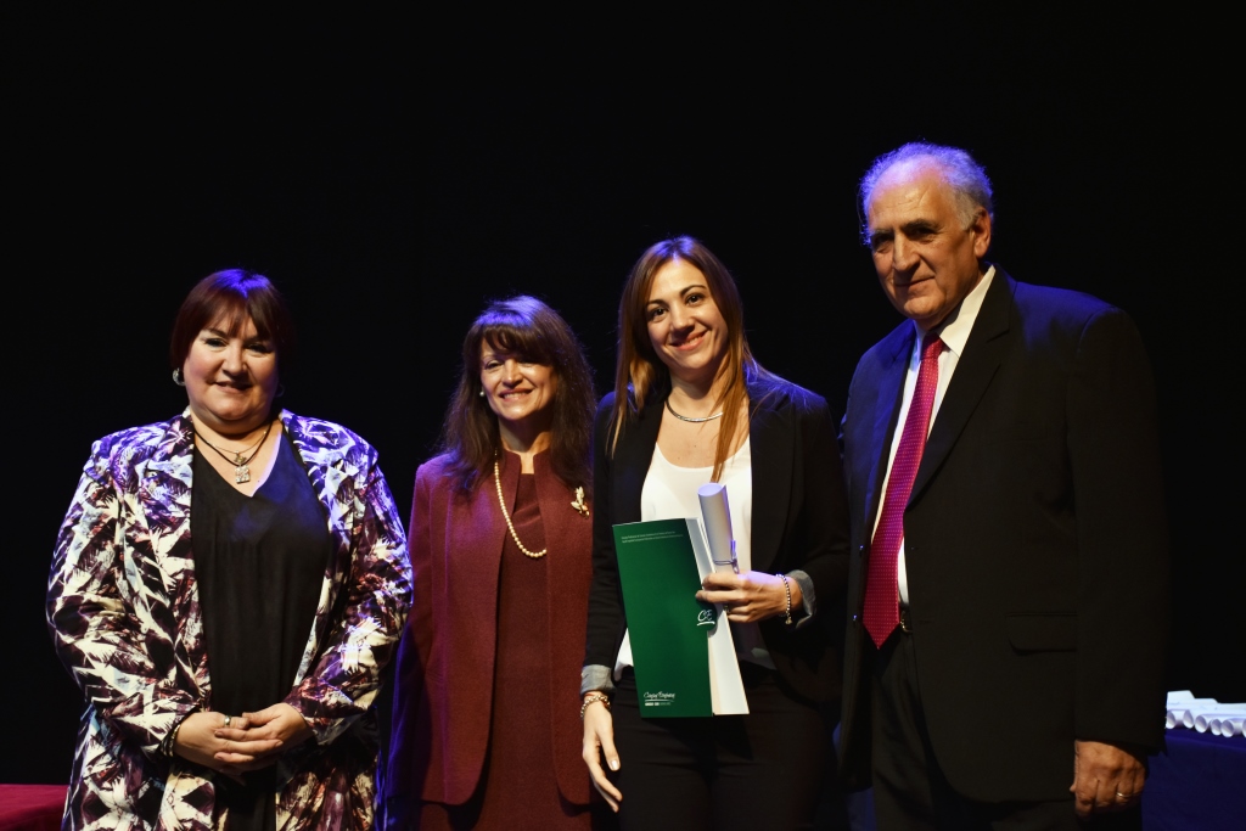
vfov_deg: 21.6
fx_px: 2181
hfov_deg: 31.9
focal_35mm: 63
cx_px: 623
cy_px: 416
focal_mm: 42
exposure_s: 1/30
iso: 400
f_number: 4.5
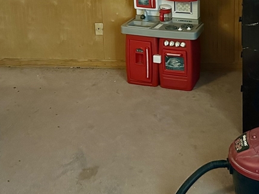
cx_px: 169
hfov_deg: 33.5
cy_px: -9
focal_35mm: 57
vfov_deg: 24.3
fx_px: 426
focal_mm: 6.86
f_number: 1.78
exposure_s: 1/30
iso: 1000
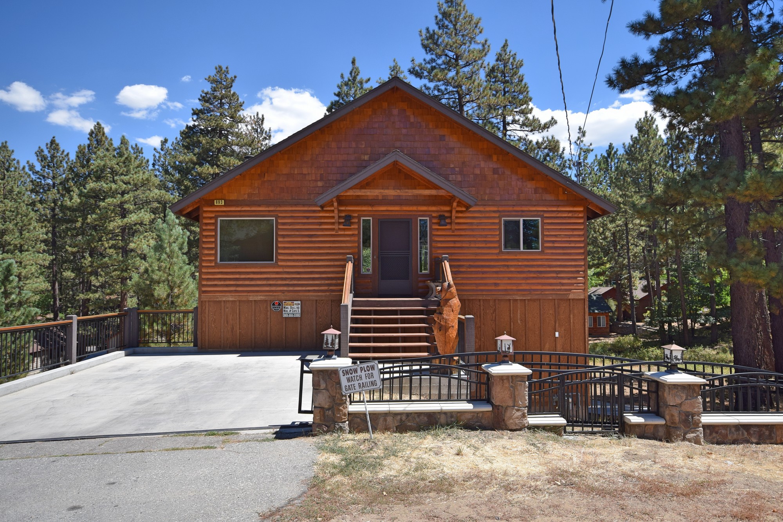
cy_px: 261
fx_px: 489
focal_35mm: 22
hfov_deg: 77.3
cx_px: 392
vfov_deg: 56.1
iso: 200
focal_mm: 15
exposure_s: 1/320
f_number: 9
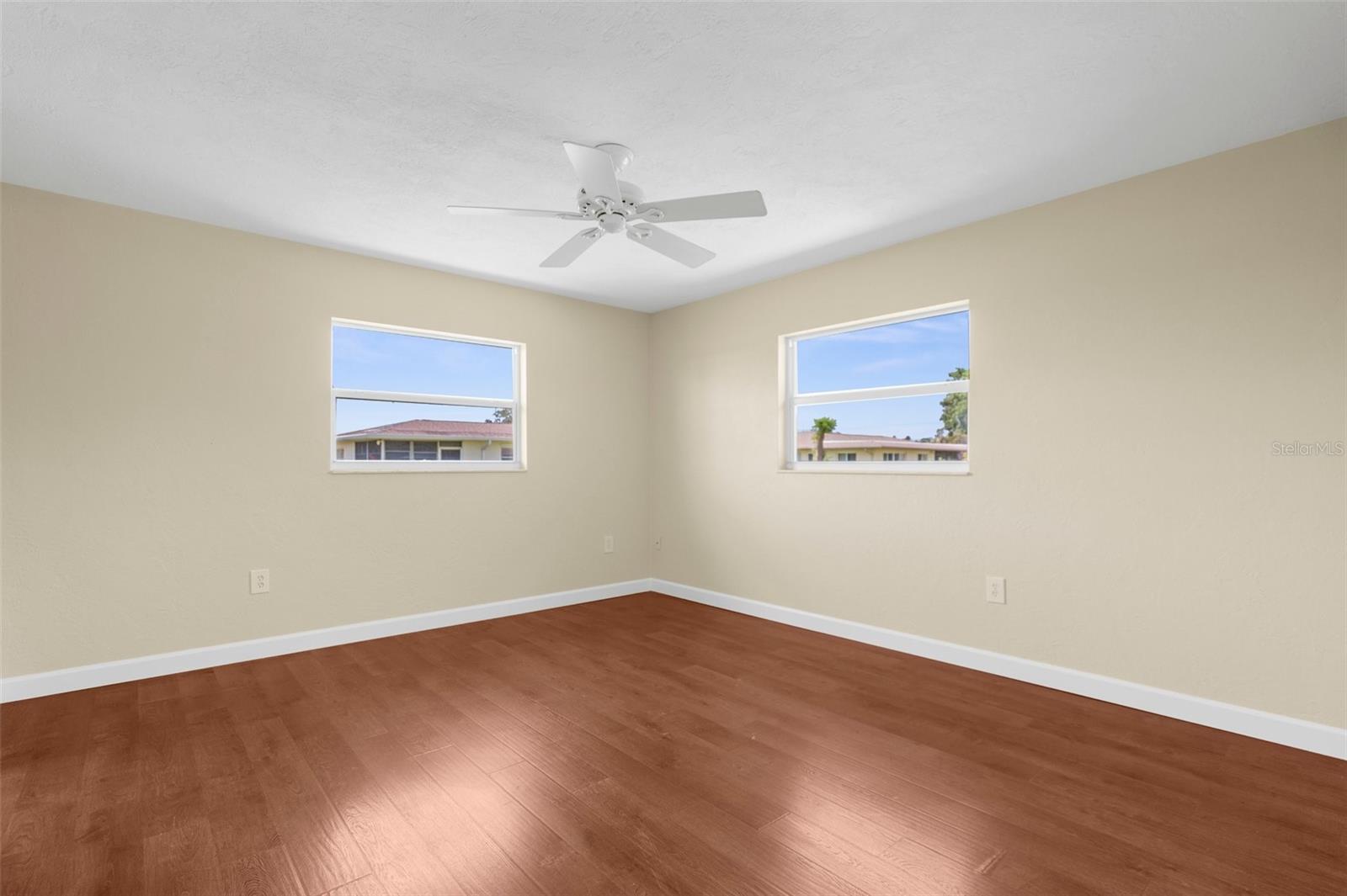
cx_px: 674
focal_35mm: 16
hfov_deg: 96.8
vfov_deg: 73.7
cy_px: 448
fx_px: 598
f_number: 4
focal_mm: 16
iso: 400
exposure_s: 1/320
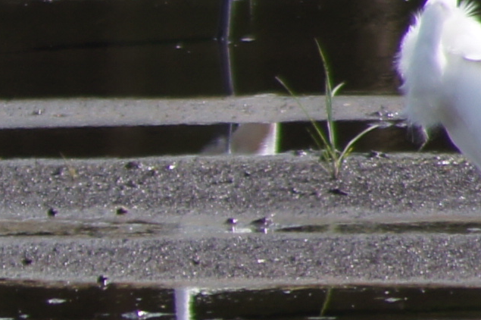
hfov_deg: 0.9
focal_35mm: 2320
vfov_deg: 0.6
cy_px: 441
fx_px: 30965
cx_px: -1113
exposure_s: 1/320
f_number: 8
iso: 100
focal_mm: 200
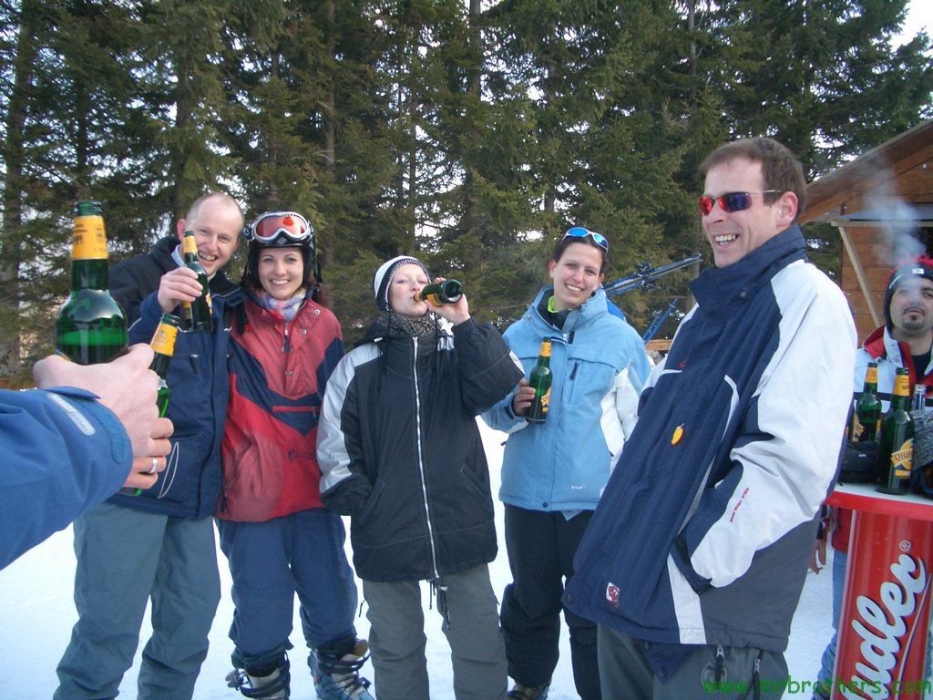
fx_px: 943
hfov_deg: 52.6
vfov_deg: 40.7
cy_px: 350
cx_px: 466
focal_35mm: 35
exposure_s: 1/125
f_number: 2.6
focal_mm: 5.8
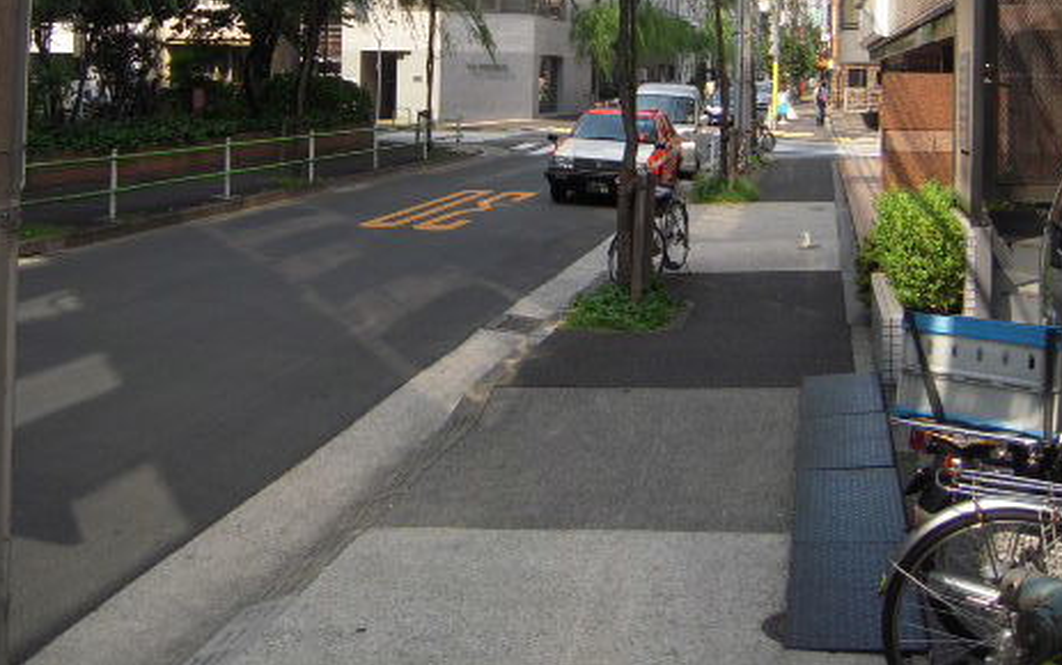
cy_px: 28
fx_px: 1187
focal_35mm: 41
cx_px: 539
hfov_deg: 48.2
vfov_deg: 29.6
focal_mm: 5
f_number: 2.7
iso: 100
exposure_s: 1/640
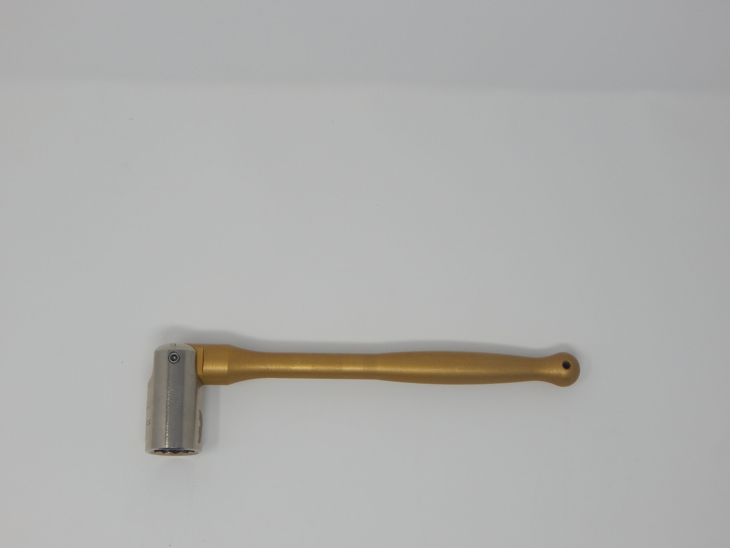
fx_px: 1139
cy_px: 274
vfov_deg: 27.0
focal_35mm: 54
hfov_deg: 35.5
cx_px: 365
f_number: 3.8
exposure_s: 1/125
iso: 125
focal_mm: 9.7
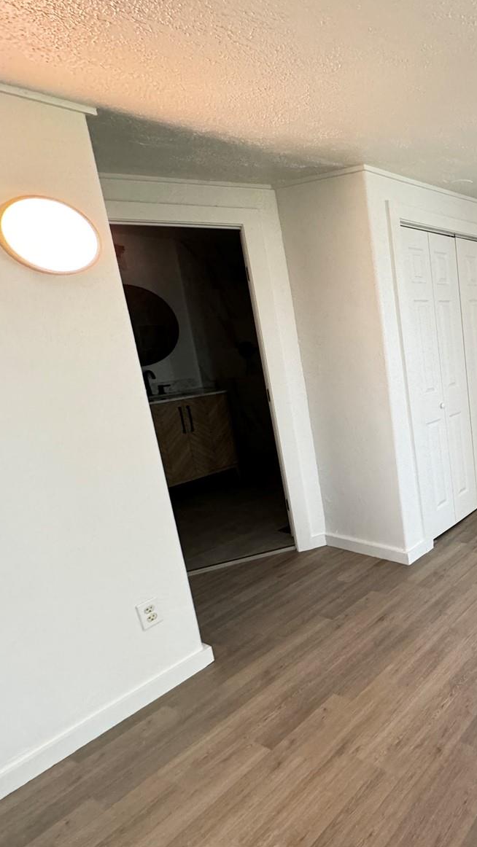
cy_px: 412
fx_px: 472
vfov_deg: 83.8
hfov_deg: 40.3
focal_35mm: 21
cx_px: 554
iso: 400
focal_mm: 2.22
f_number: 2.2
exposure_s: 1/60
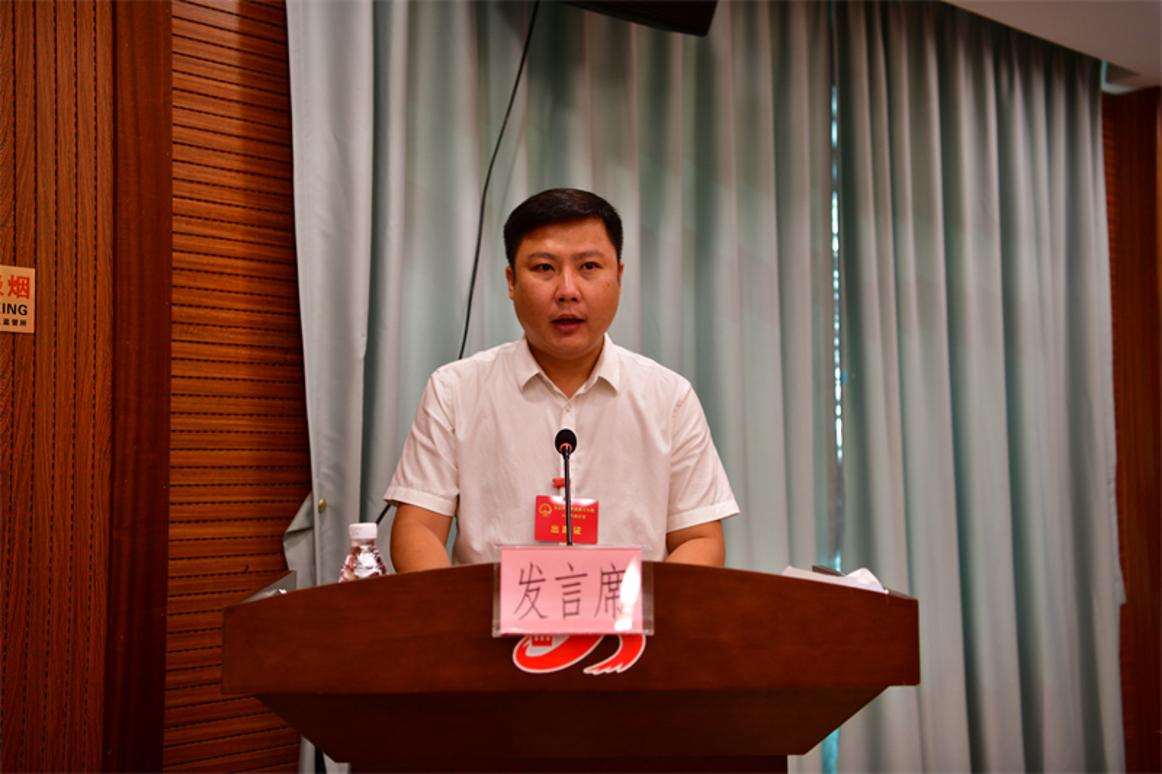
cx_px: 581
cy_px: 387
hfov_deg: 41.1
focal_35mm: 48
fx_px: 1549
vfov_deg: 28.1
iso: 250
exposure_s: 1/50
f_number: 2.8
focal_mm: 48
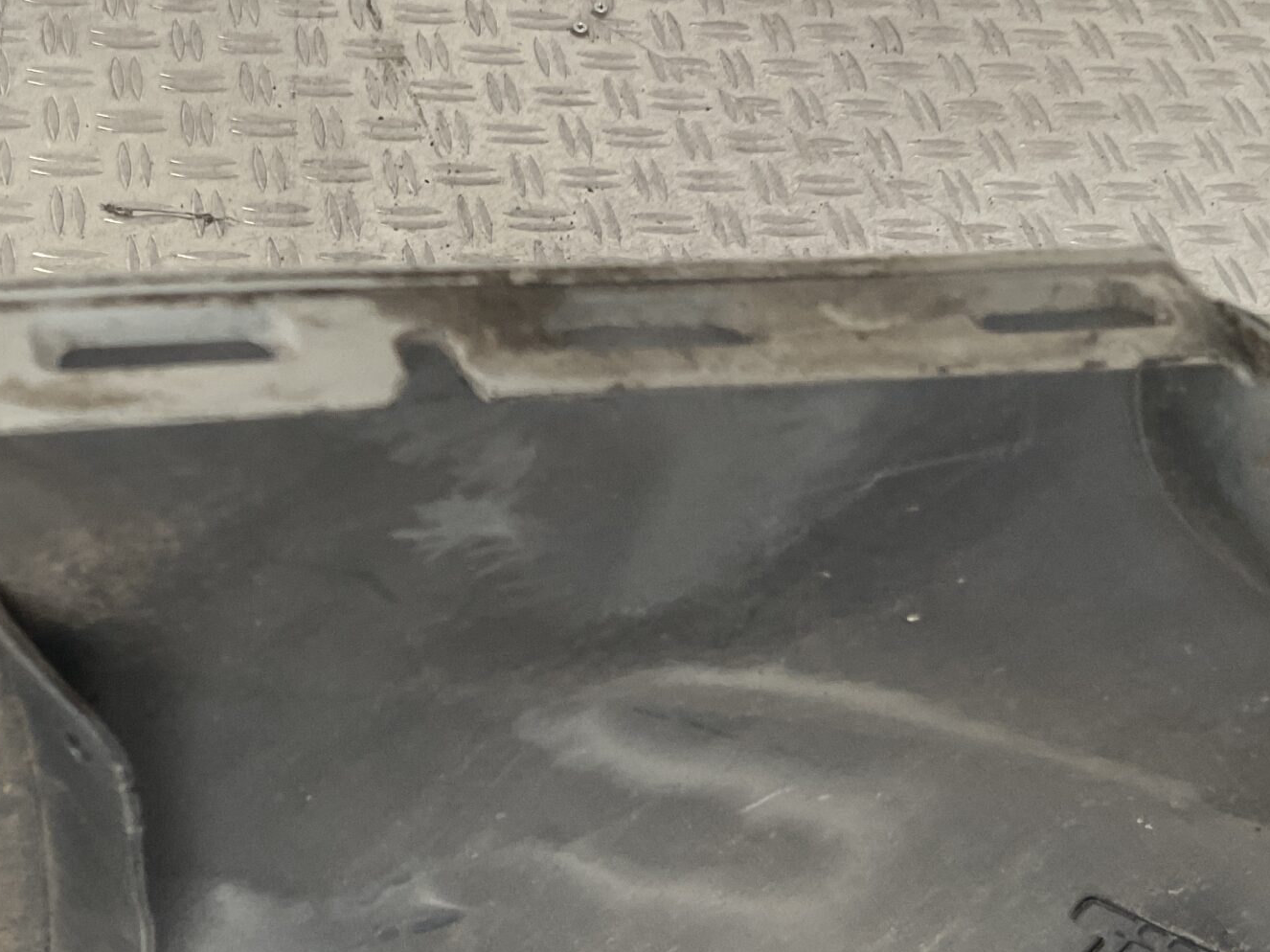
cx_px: 340
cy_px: 396
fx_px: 2054
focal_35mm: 56
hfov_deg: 33.8
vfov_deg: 26.1
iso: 64
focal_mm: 3
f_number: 1.8
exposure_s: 1/120
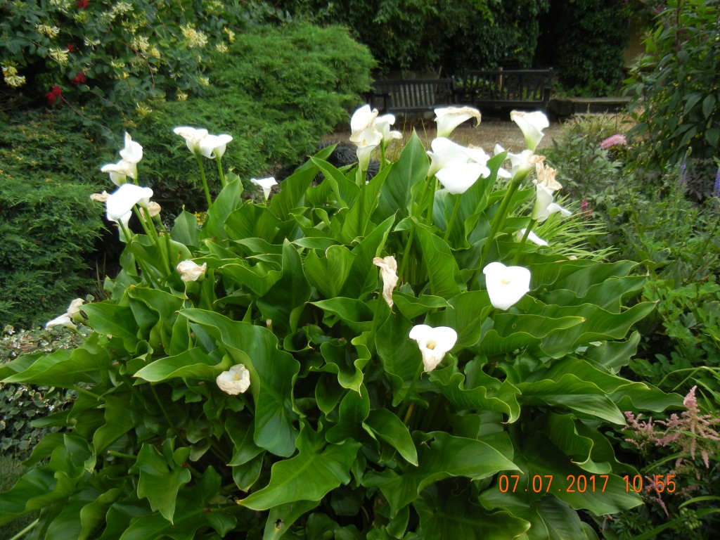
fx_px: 624
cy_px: 270
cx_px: 360
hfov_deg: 60.0
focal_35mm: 30
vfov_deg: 46.8
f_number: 3.5
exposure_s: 1/250
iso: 162
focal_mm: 5.4
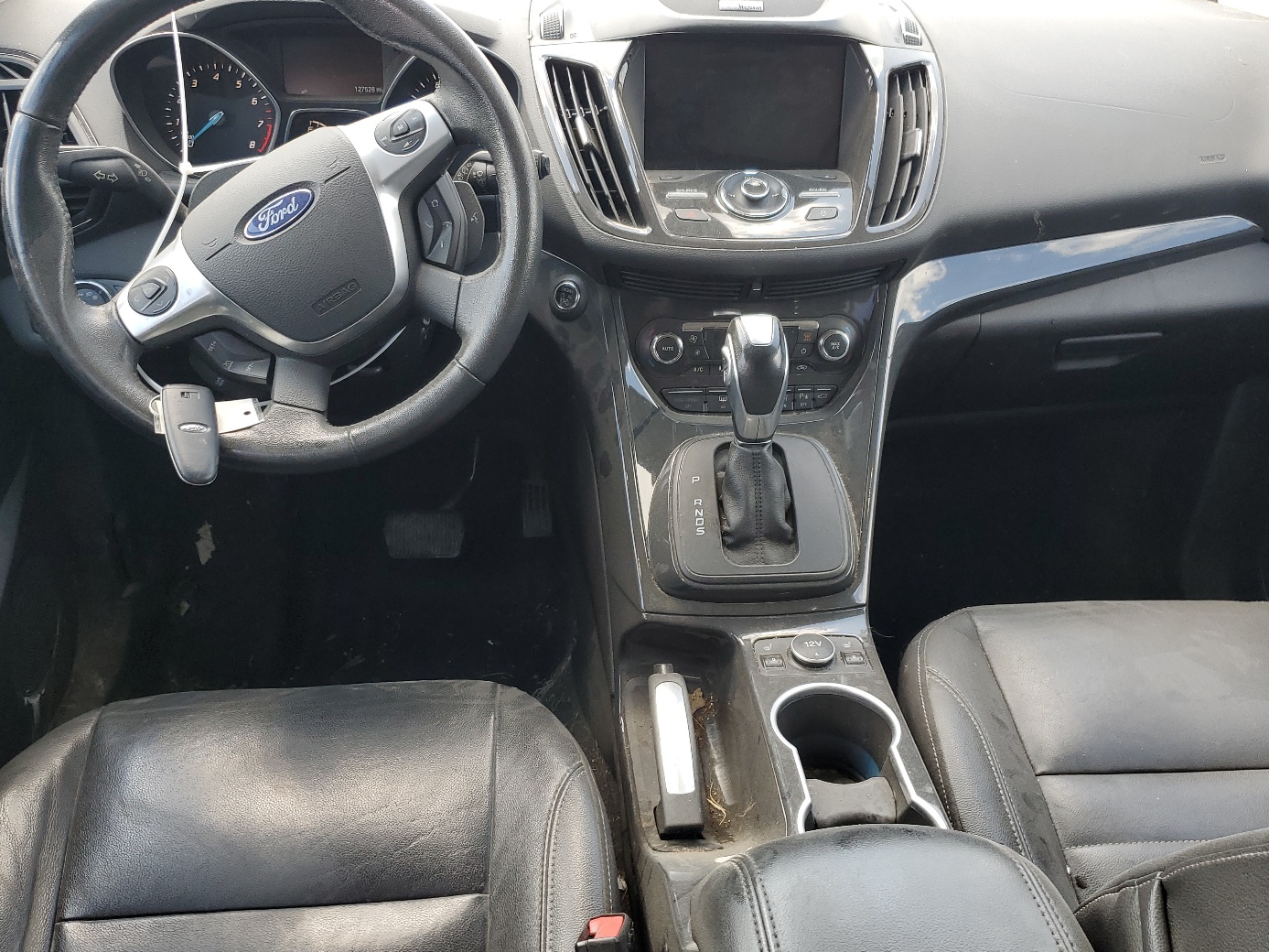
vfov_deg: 46.8
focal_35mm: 30
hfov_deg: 60.0
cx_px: 645
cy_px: 500
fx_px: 1100
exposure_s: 1/145
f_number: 1.5
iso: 50
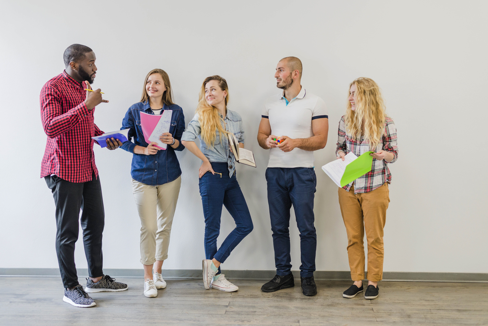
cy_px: 163
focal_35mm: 50
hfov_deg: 39.6
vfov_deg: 27.0
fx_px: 678
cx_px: 244
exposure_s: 1/160
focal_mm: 50
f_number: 2.8
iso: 640
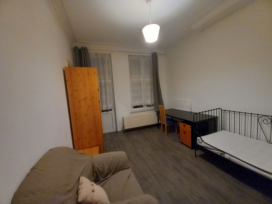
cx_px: 136
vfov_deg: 89.9
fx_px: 102
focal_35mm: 13
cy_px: 102
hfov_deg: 106.2
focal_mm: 1.13
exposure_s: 1/17
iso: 400
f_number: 2.2
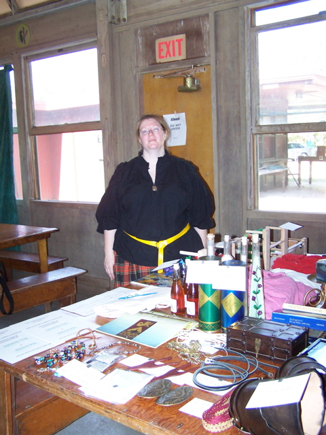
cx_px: 163
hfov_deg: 37.7
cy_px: 218
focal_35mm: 38
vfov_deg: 49.0
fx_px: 477
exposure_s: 1/60
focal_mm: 6.3
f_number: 2.8
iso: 140
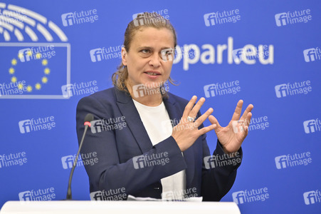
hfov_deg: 12.8
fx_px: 1426
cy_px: 107
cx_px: 160
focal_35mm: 160
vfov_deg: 8.6
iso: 2000
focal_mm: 160
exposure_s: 1/320
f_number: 2.8
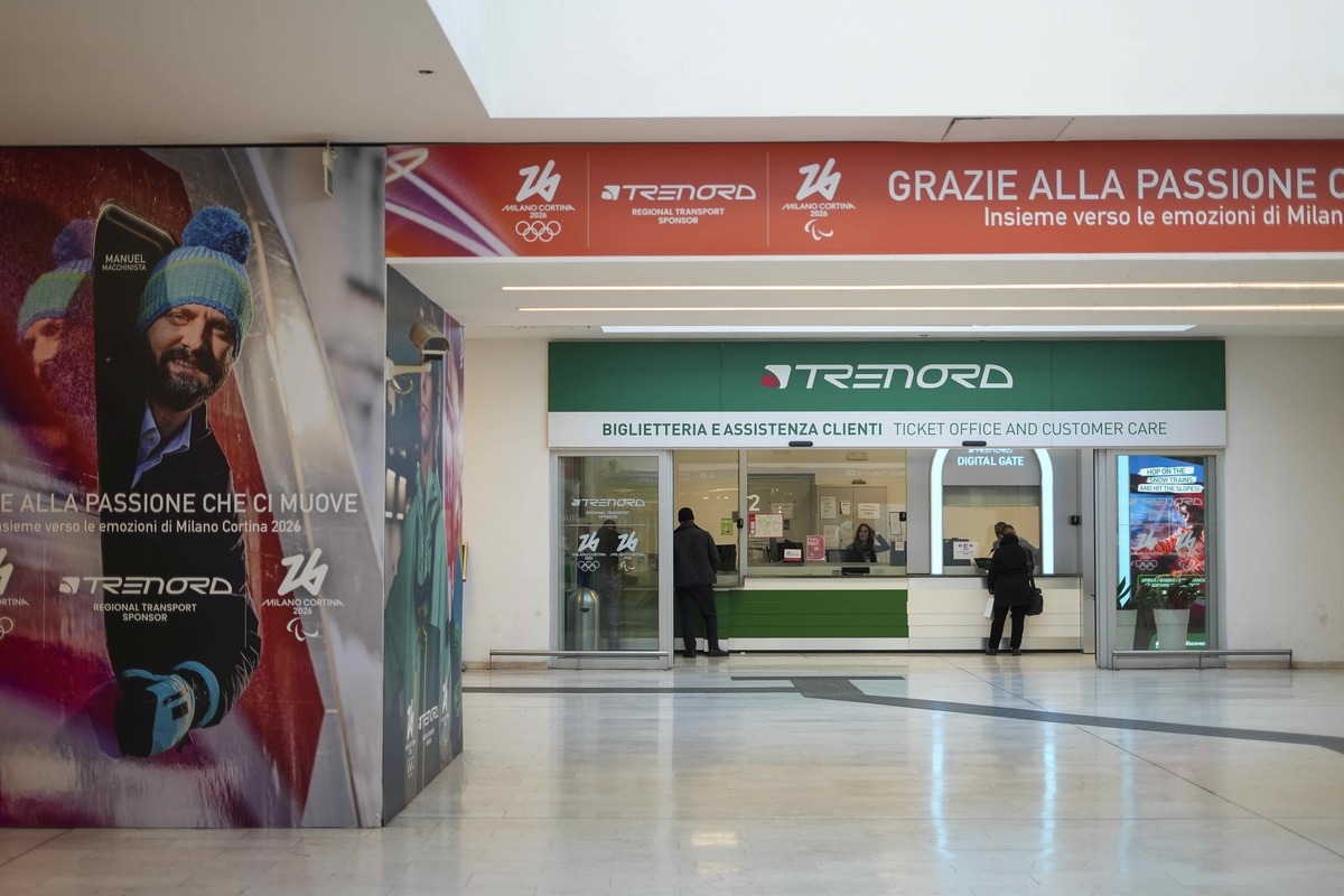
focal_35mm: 50
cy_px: 448
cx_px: 672
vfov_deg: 27.0
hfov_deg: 39.6
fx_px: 1867
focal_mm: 50
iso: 250
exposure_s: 1/100
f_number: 2
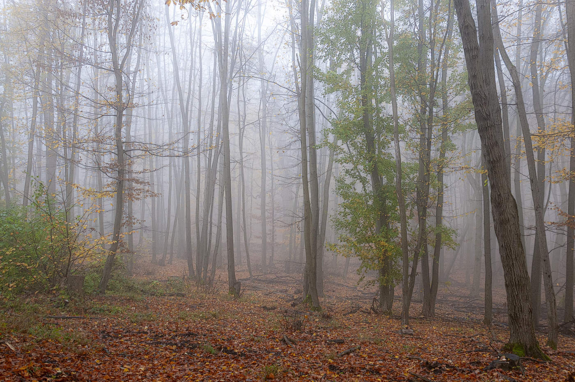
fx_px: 526
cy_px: 191
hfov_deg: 57.3
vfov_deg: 39.9
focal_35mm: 33
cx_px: 288
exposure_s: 1/160
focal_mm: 22
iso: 400
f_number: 6.3
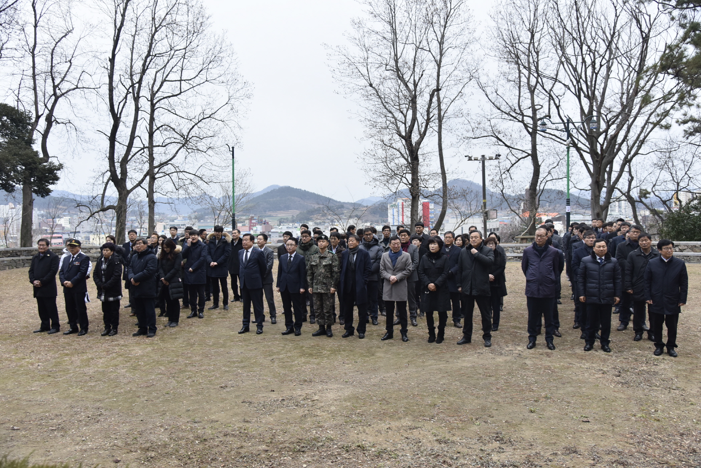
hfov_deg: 60.3
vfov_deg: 42.3
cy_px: 234
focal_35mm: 31
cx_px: 350
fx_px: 604
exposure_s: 1/125
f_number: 5
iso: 800
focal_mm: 31
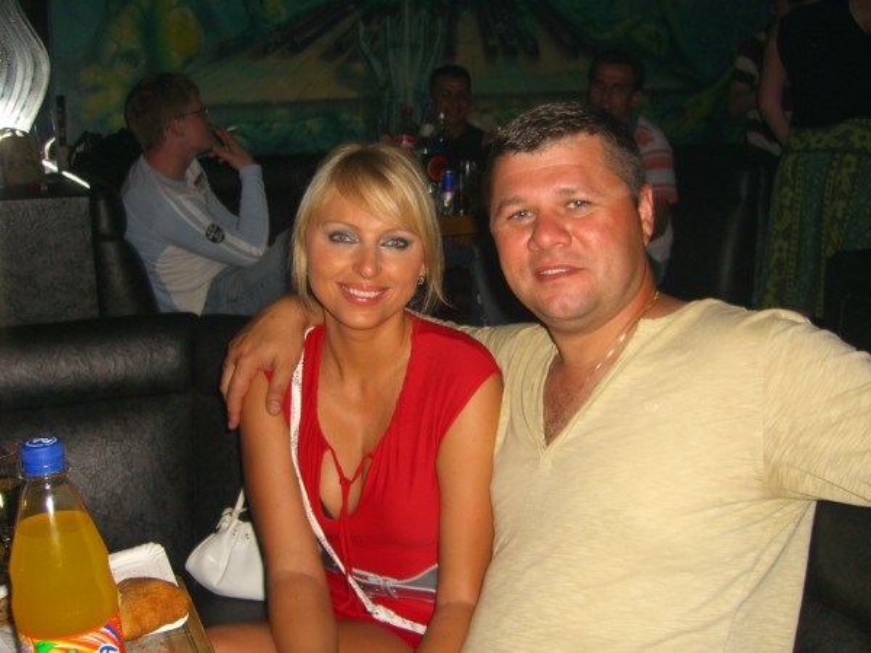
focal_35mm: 38
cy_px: 326
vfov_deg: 37.7
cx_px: 436
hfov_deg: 49.0
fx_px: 956
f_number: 2.8
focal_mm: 7.9
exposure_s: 1/60
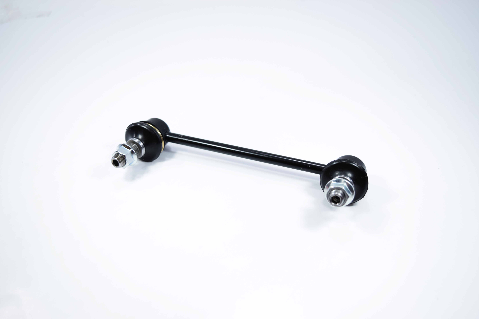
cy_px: 160
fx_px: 539
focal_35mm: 40
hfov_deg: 47.9
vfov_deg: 33.0
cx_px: 240
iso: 500
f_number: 4.5
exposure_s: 1/160
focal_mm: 27
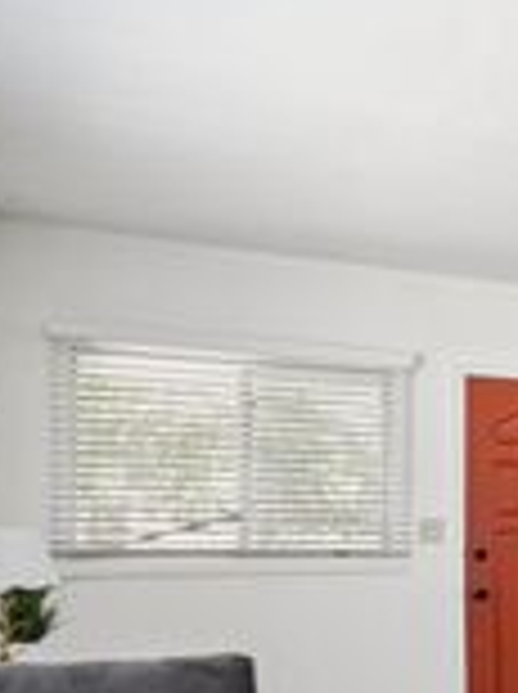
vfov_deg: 37.0
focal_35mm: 50
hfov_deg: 18.9
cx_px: 1022
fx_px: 1000
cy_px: 551
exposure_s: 1/20
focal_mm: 16
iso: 3200
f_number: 16
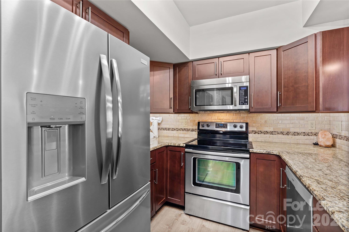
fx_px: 155
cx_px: 174
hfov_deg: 96.7
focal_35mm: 16
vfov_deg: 73.7
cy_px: 116
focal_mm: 16
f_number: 8
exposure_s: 1/1.25
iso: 100
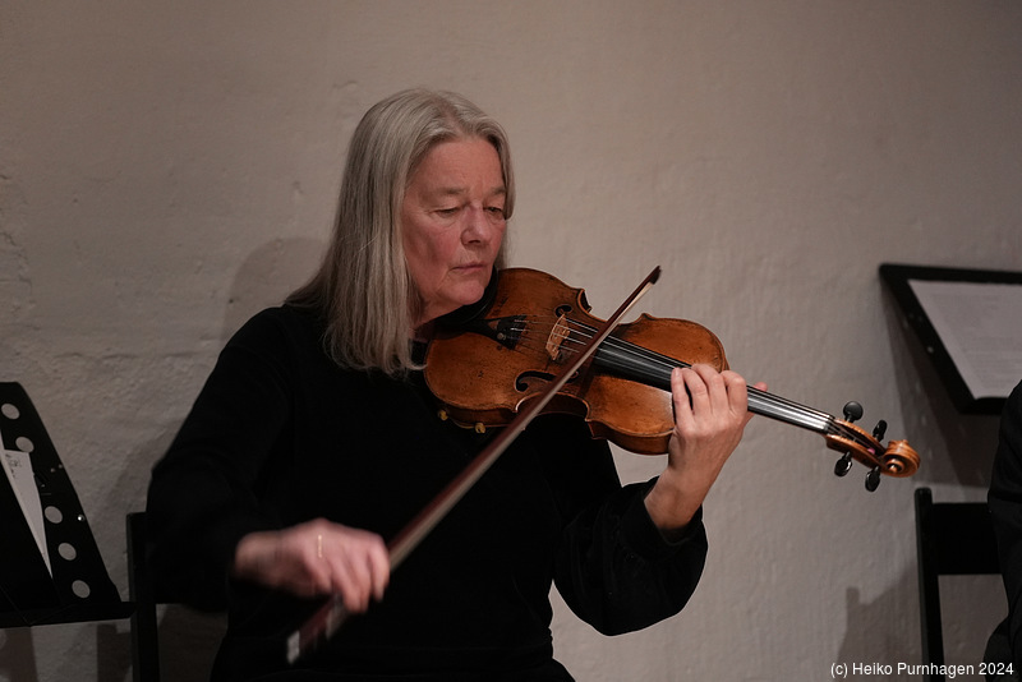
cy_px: 341
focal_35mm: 80
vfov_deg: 17.1
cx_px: 511
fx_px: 2272
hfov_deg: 25.4
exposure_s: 1/50
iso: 6400
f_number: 2.8
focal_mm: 80
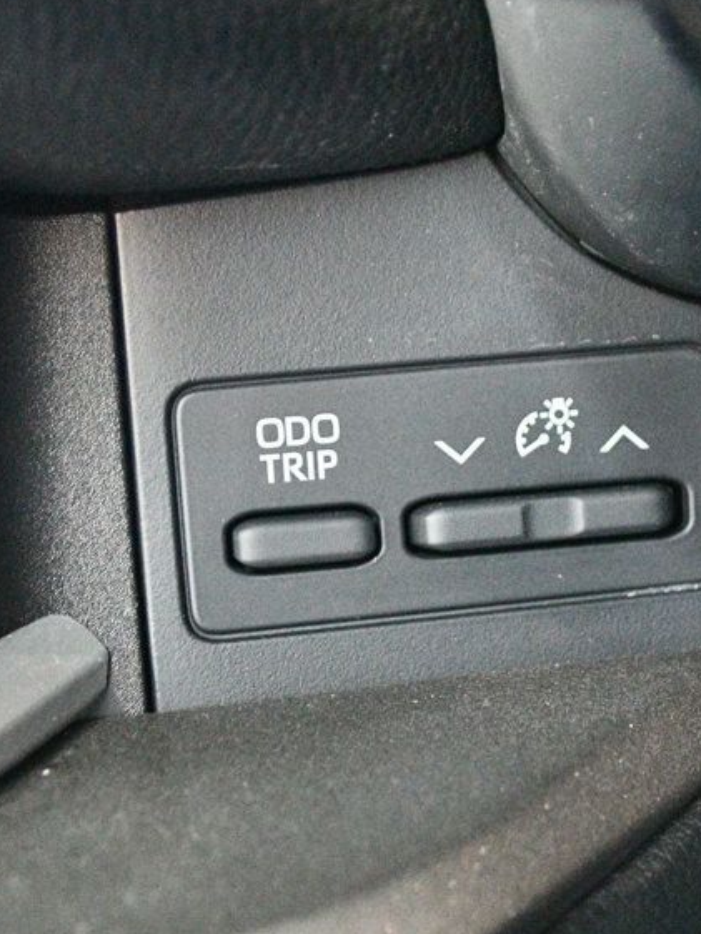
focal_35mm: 100
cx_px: 523
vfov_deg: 19.6
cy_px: 450
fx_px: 2699
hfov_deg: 14.7
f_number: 5
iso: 12800
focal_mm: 38
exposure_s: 1/30
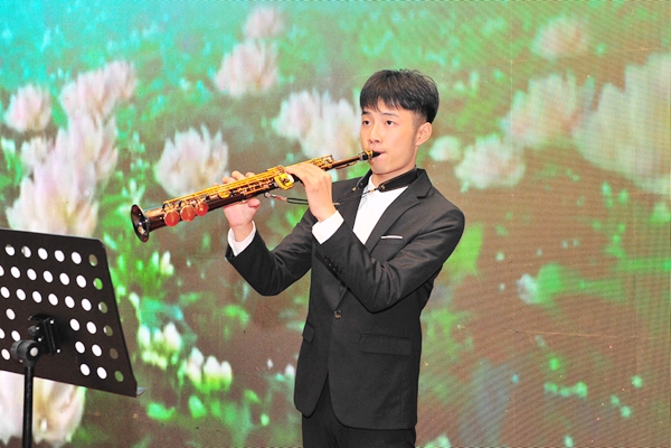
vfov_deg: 30.5
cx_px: 336
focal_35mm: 44
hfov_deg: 44.5
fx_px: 820
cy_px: 224
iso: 800
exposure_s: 1/125
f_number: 4
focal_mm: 44
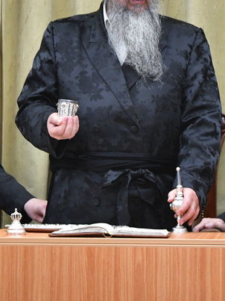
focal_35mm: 287
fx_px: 2489
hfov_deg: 5.2
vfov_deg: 6.9
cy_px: 21
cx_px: 116
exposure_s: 1/100
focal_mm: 86
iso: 2500
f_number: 5.6
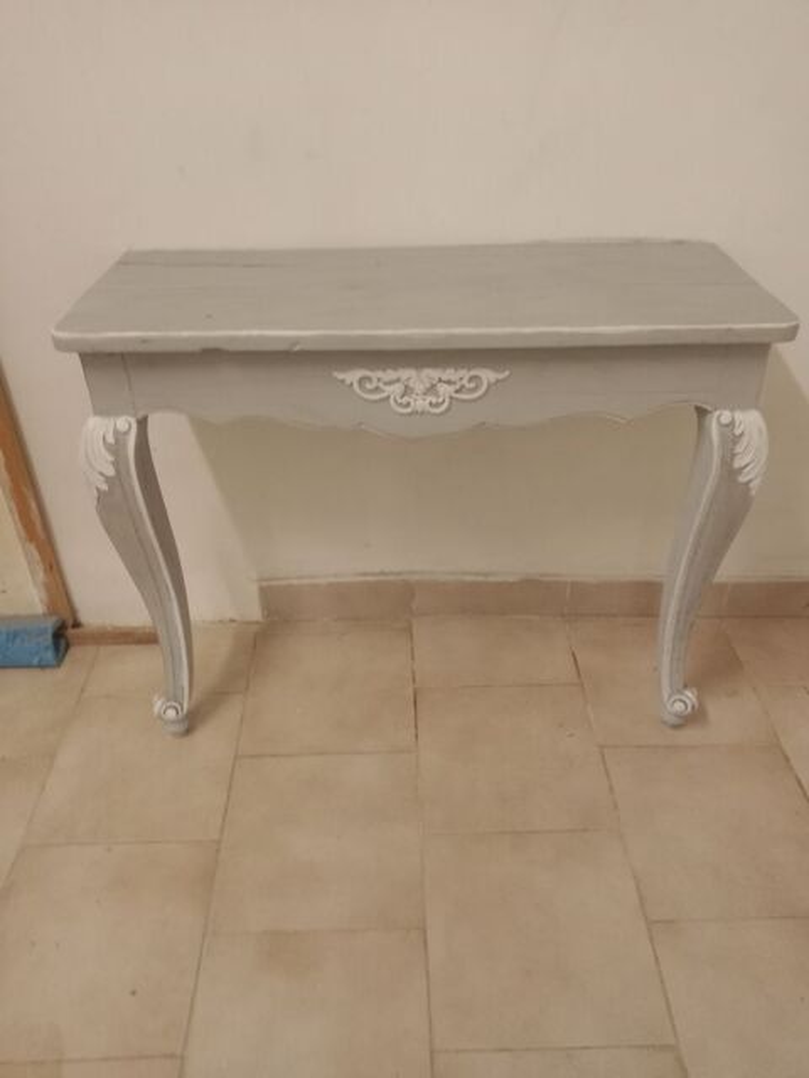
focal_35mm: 27
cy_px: 539
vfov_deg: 65.3
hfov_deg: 51.4
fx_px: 841
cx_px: 404
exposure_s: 1/33.3
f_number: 2
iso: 689
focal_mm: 3.54
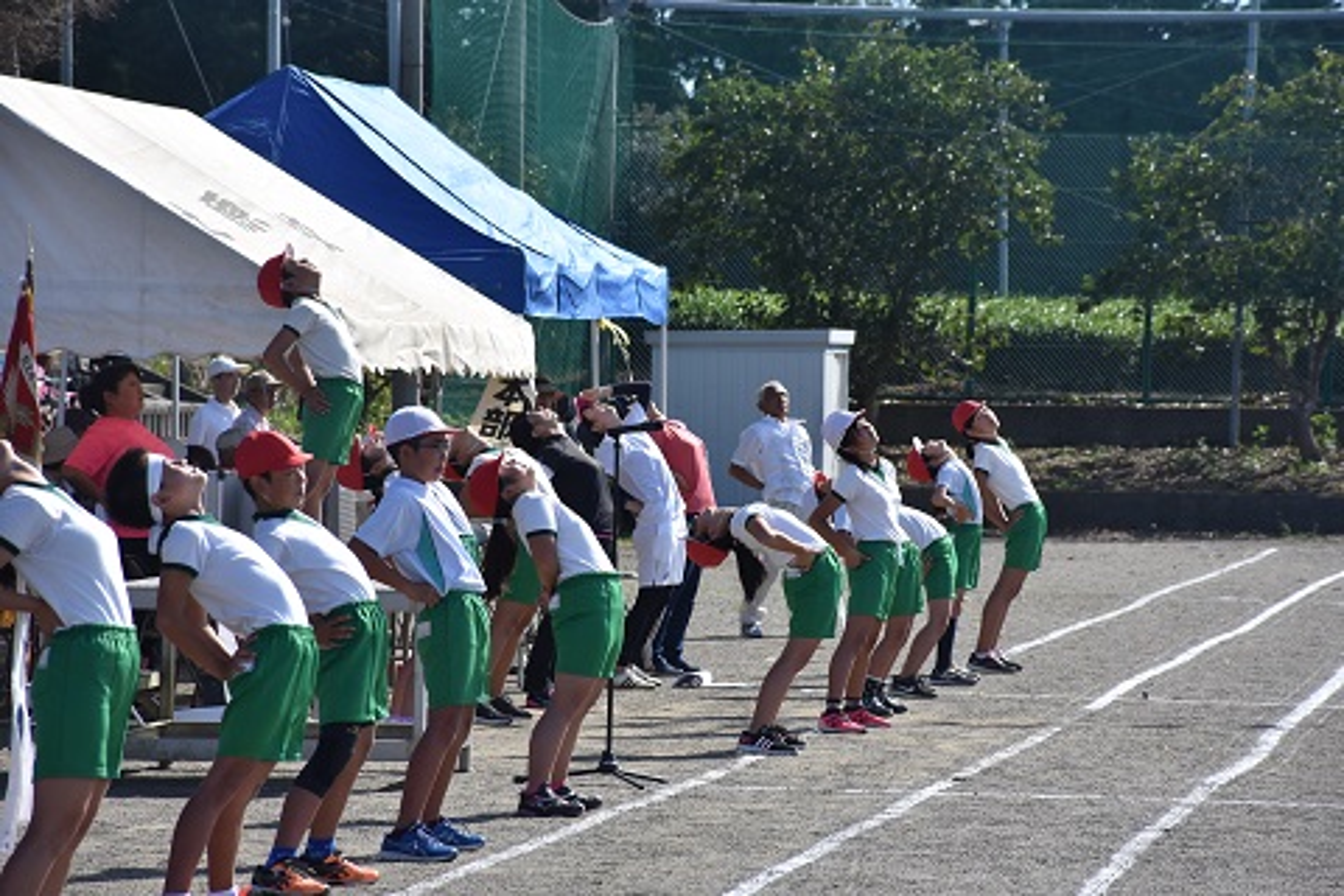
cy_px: 448
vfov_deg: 6.5
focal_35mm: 210
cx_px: 672
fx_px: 7839
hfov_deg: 9.8
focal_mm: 140
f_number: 8
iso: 400
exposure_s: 1/1000
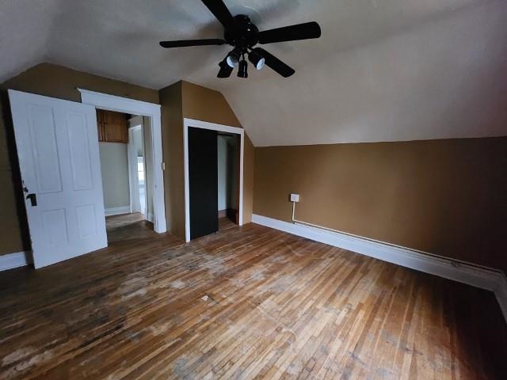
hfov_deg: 106.2
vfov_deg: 89.9
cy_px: 190
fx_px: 190
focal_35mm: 13
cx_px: 254
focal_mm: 2.2
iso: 2000
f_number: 2.2
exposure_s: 1/25
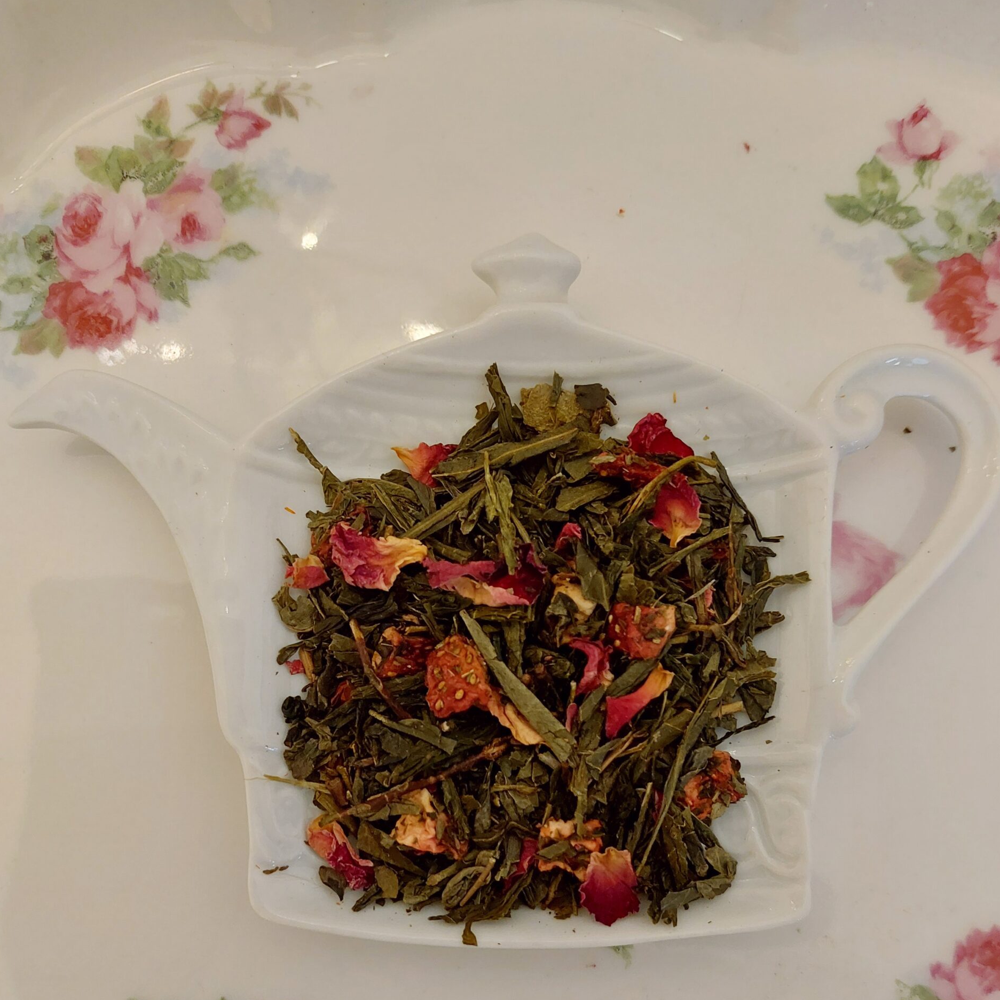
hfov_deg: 55.6
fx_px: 948
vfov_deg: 54.9
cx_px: 510
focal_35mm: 29
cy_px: 629
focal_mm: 5.23
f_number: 1.8
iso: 500
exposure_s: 1/33
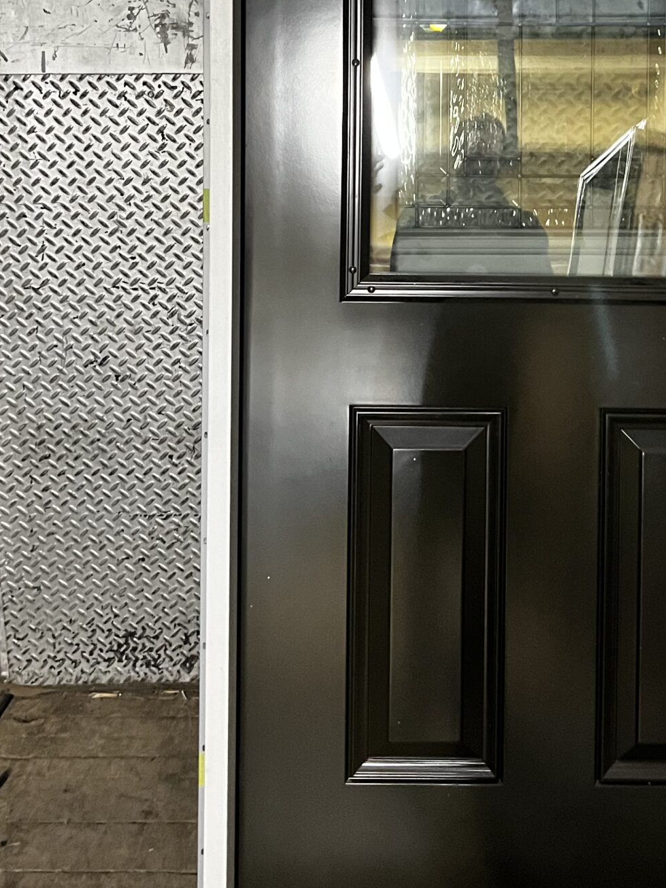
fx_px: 1308
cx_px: 495
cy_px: 203
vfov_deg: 36.5
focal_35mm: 51
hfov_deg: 28.2
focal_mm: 5.1
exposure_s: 1/38
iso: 640
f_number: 1.6
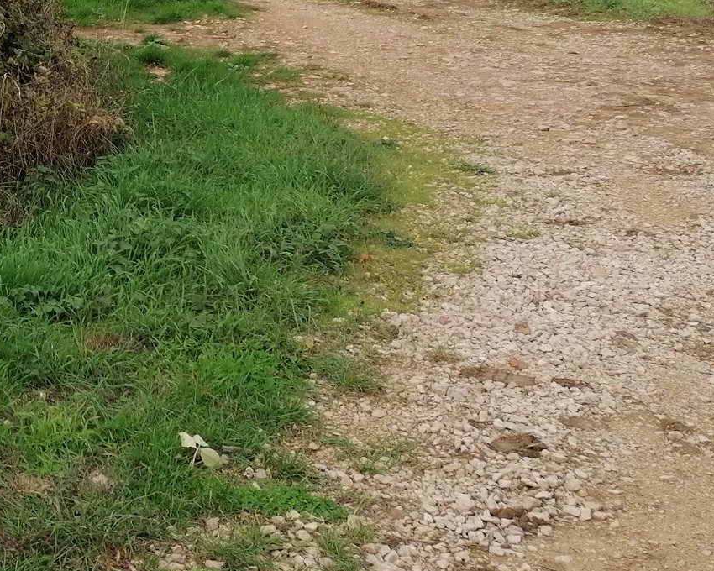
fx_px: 1585
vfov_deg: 20.1
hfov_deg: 24.0
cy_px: 93
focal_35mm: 75
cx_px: -36
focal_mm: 4.75
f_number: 1.8
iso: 50
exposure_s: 1/784
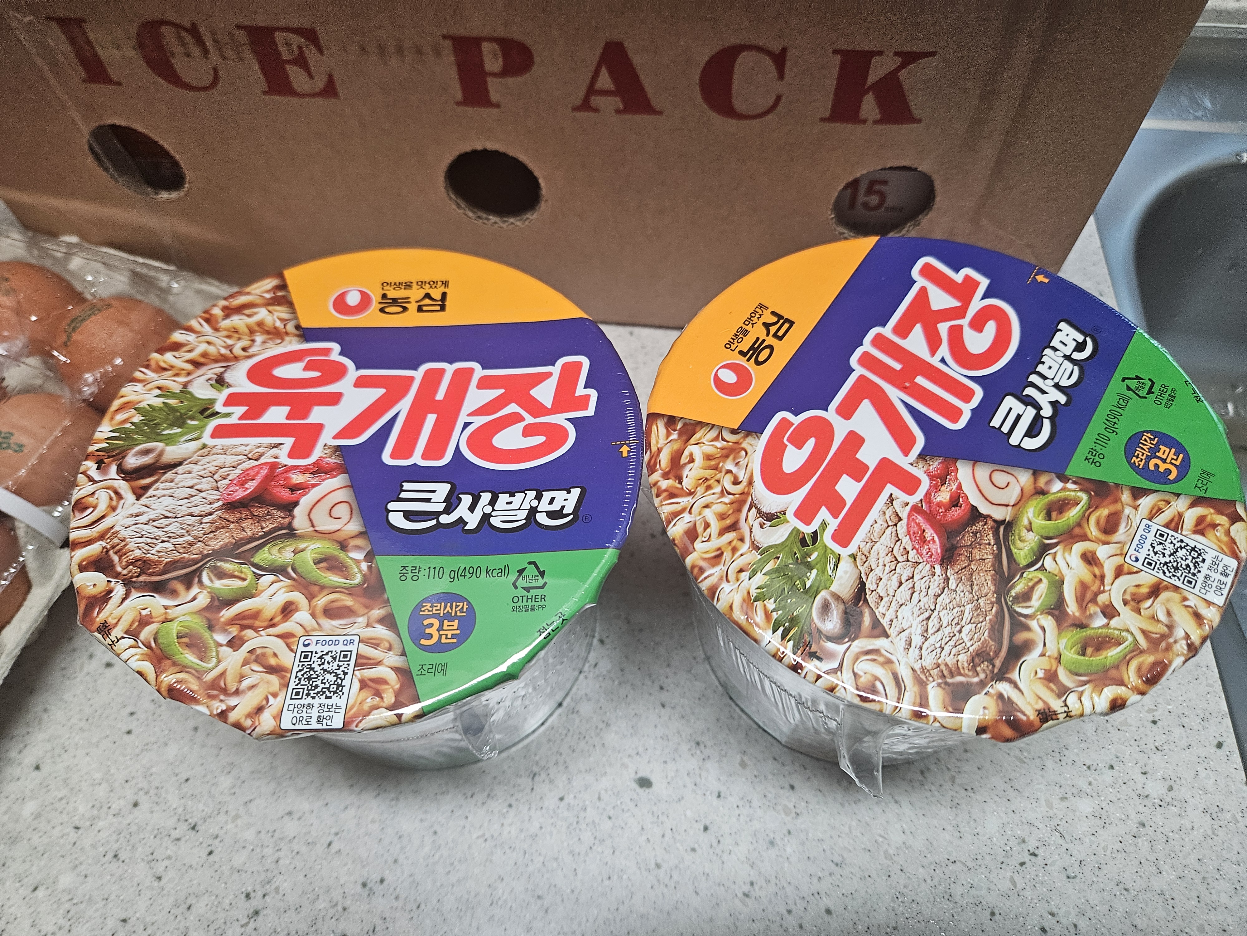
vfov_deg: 58.9
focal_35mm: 23
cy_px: 468
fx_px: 829
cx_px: 624
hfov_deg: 73.9
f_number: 1.8
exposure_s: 1/120
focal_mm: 5.4
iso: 320
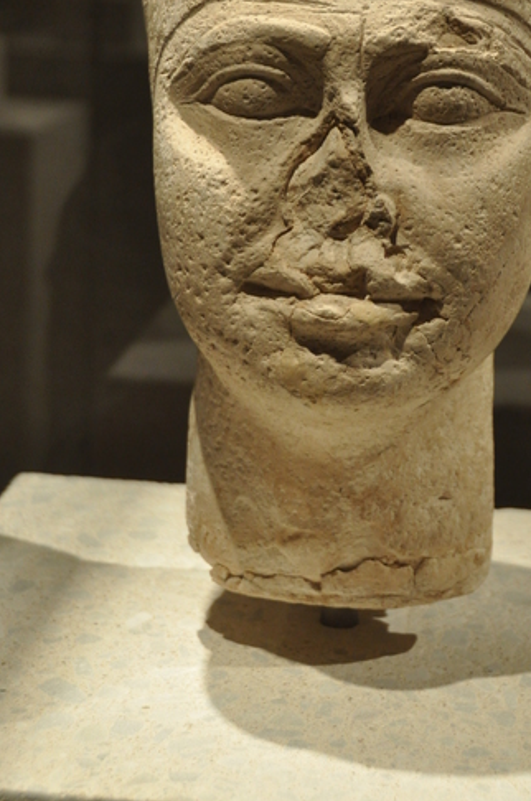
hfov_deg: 14.5
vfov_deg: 21.7
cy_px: 277
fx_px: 2089
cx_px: 304
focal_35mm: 94
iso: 1000
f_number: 6.3
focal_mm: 46
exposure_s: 1/160
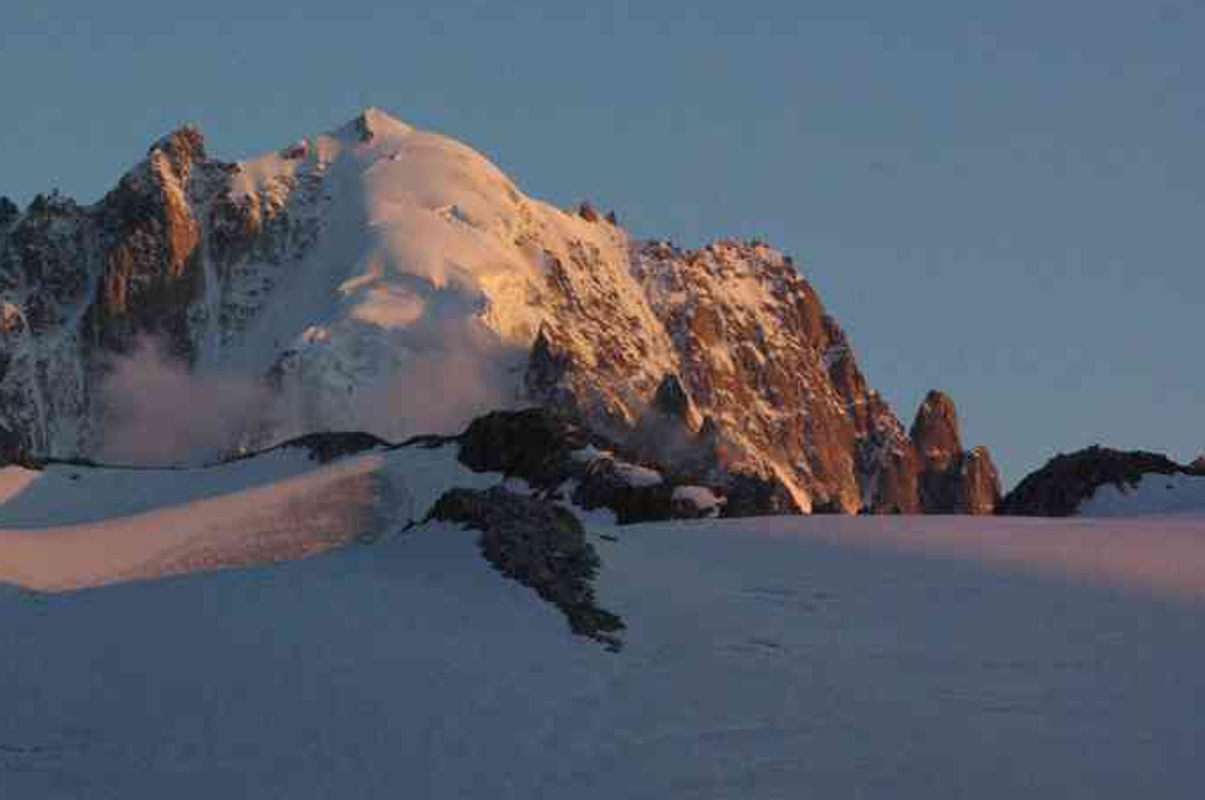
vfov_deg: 7.3
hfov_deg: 11.0
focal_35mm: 188
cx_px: 340
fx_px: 6268
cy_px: 441
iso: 1600
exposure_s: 1/180
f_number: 13
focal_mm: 84.9
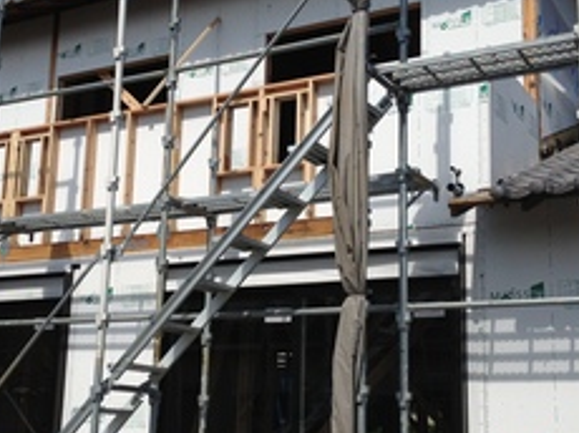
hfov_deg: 31.7
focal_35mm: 61
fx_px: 1019
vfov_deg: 24.0
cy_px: 229
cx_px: 262
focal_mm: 4.28
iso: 50
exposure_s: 1/2762
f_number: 2.4
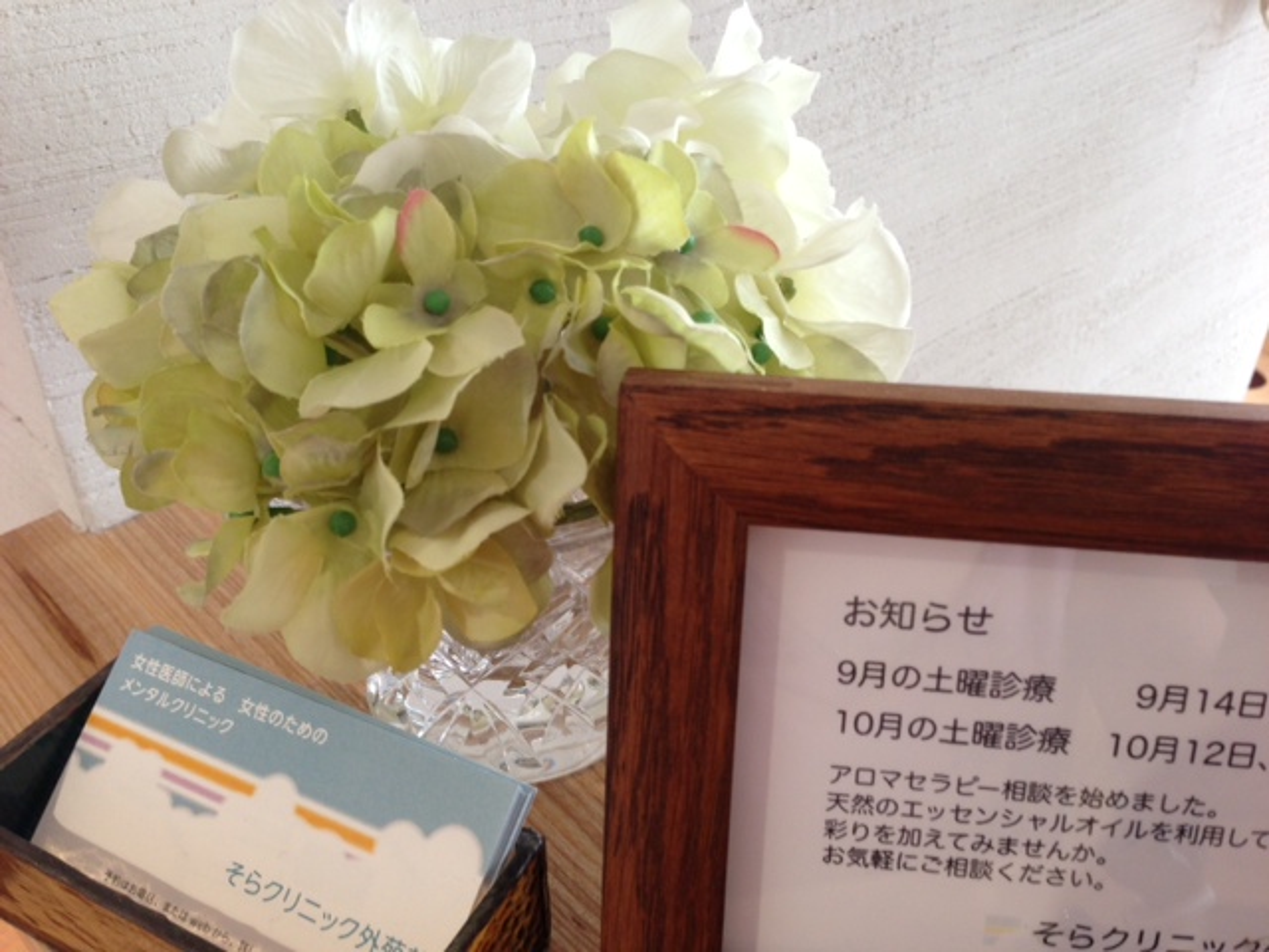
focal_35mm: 33
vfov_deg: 42.9
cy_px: 476
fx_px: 1210
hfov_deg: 55.4
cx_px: 634
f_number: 2.4
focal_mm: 4.13
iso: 64
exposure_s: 1/20
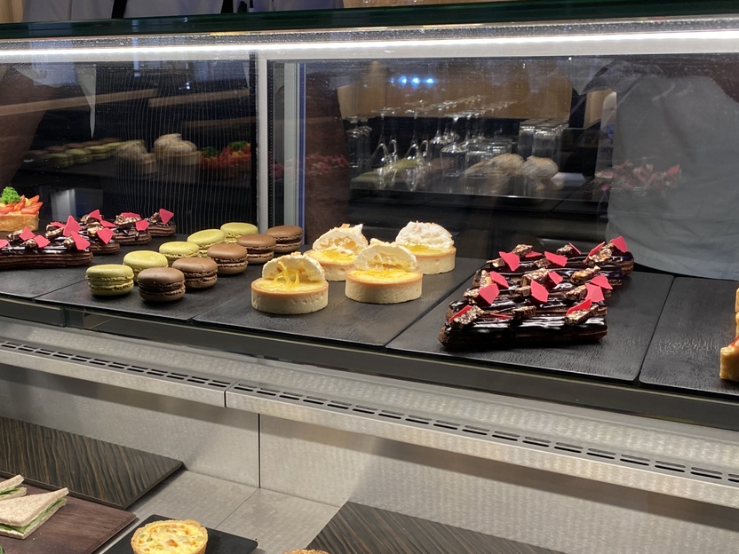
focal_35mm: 40
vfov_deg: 35.4
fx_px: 854
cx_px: 240
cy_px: 397
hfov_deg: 46.0
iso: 100
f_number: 1.8
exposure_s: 1/120
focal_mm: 4.25
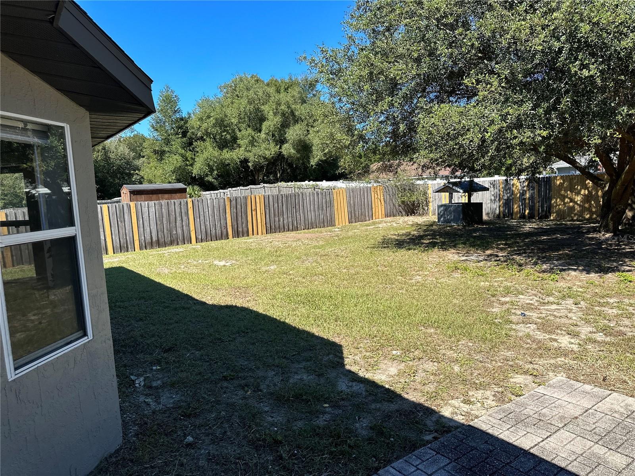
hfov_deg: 71.6
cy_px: 238
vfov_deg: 56.8
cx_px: 318
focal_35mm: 24
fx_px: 440
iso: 80
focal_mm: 6.86
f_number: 1.78
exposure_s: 1/2732
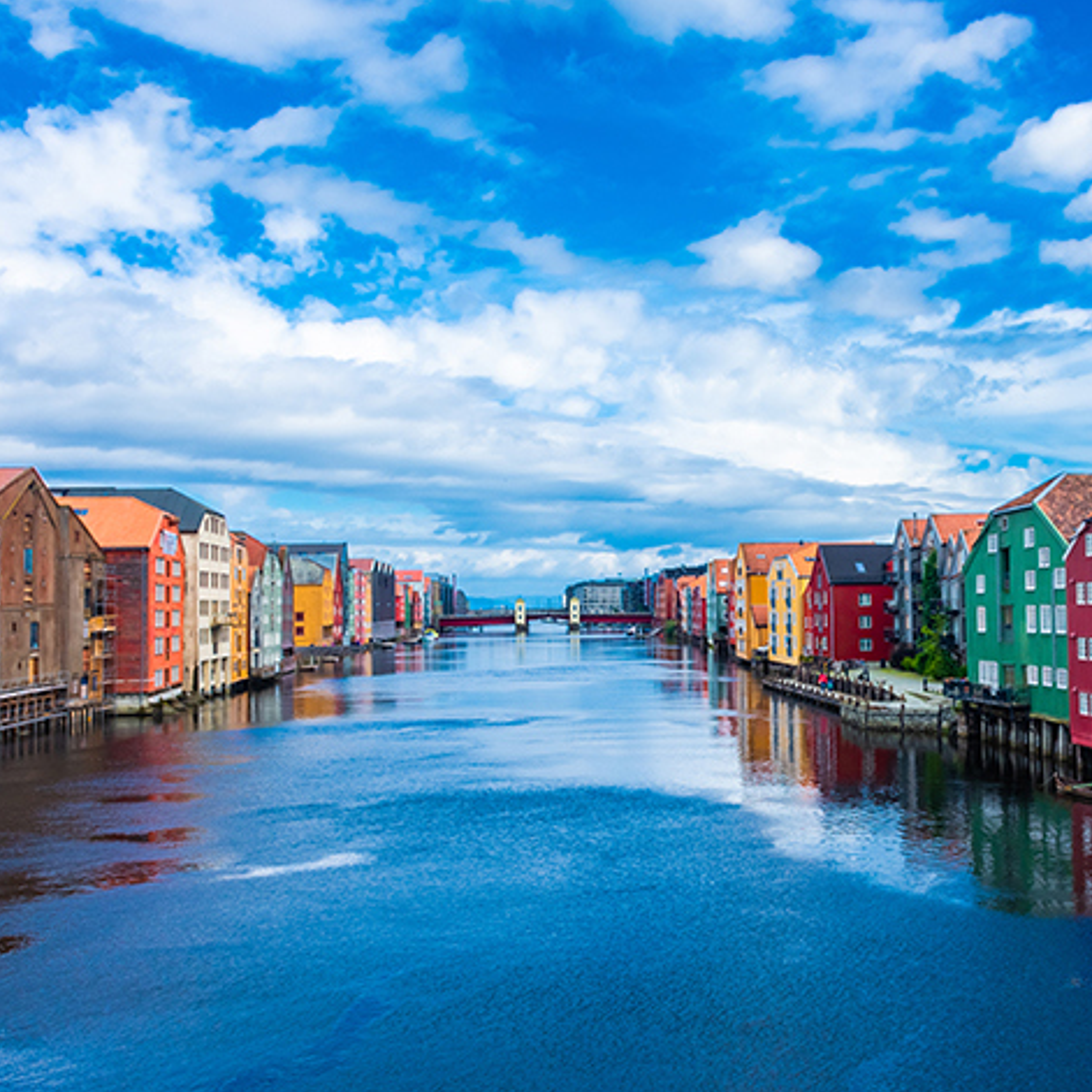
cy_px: 541
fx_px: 1392
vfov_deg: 42.8
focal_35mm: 39
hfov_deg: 42.4
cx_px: 712
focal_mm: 18
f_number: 8
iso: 100
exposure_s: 1/250
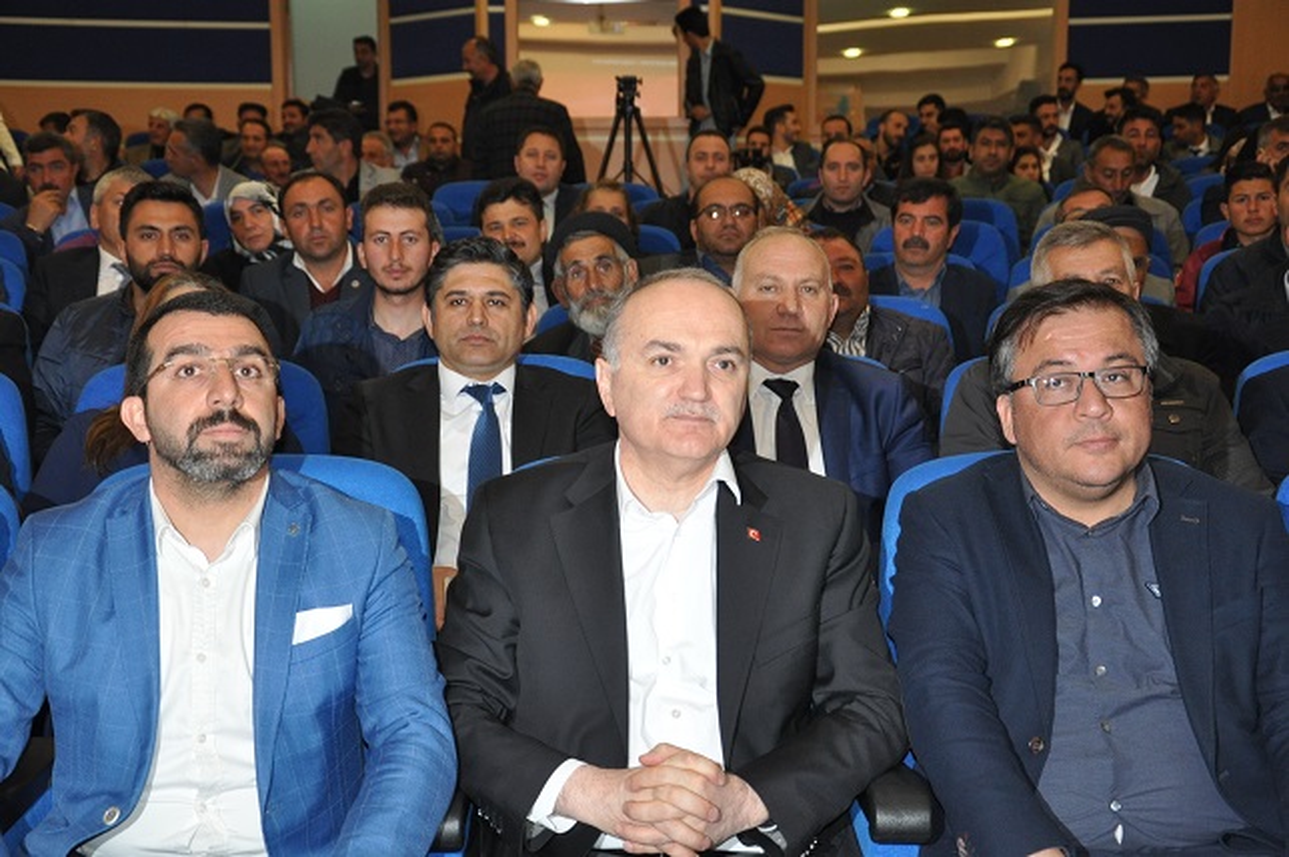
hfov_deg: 35.1
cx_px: 644
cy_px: 428
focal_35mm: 57
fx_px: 2039
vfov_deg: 23.7
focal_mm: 38
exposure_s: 1/60
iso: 800
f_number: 4.5
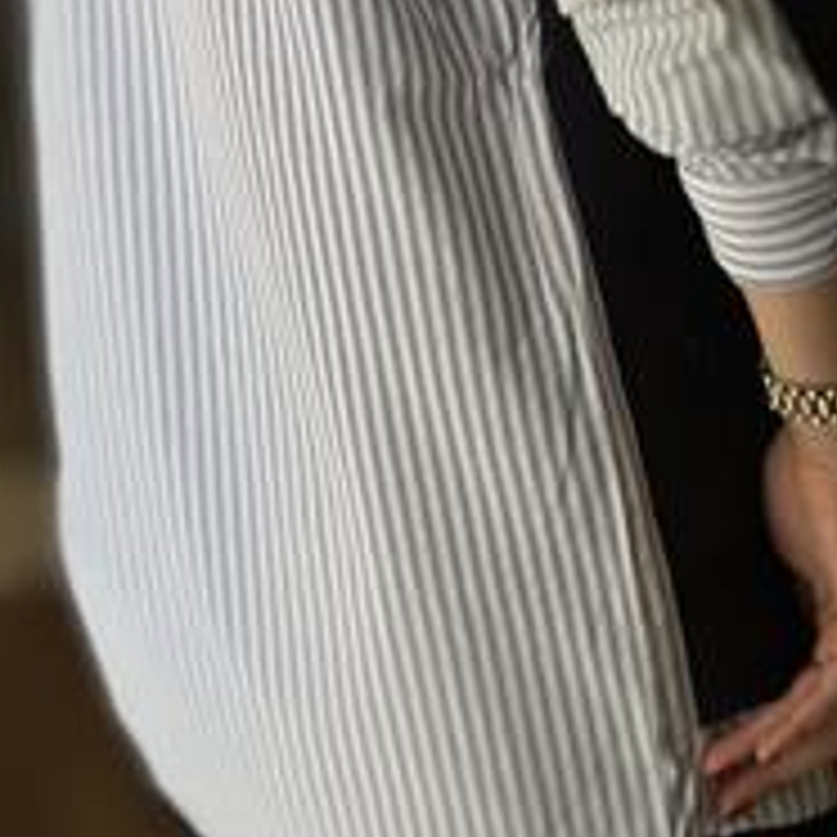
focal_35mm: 94
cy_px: -29
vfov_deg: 18.0
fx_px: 2571
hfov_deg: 18.5
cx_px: 374
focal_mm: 6.86
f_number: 1.78
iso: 80
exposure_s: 1/864
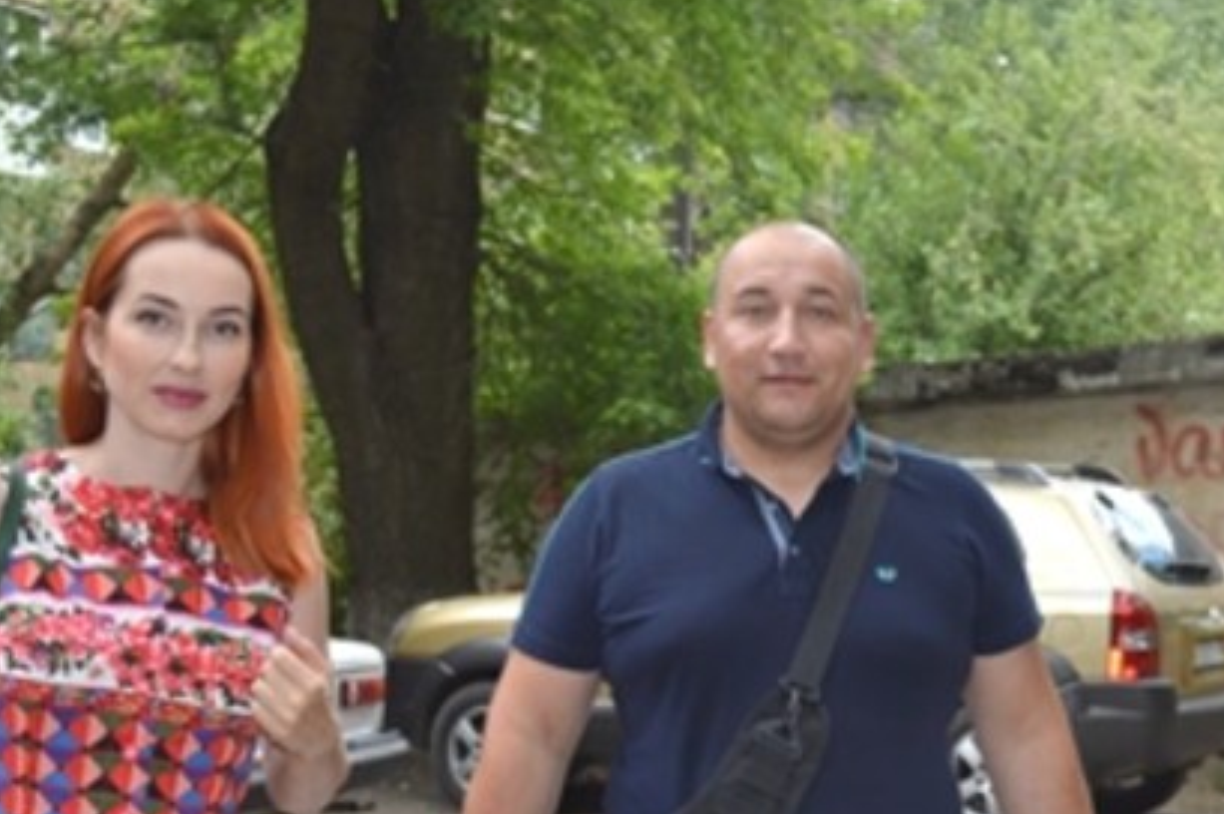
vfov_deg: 17.0
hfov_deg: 25.3
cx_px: 976
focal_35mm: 79
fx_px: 2684
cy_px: 721
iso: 100
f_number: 4
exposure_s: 1/160
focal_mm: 22
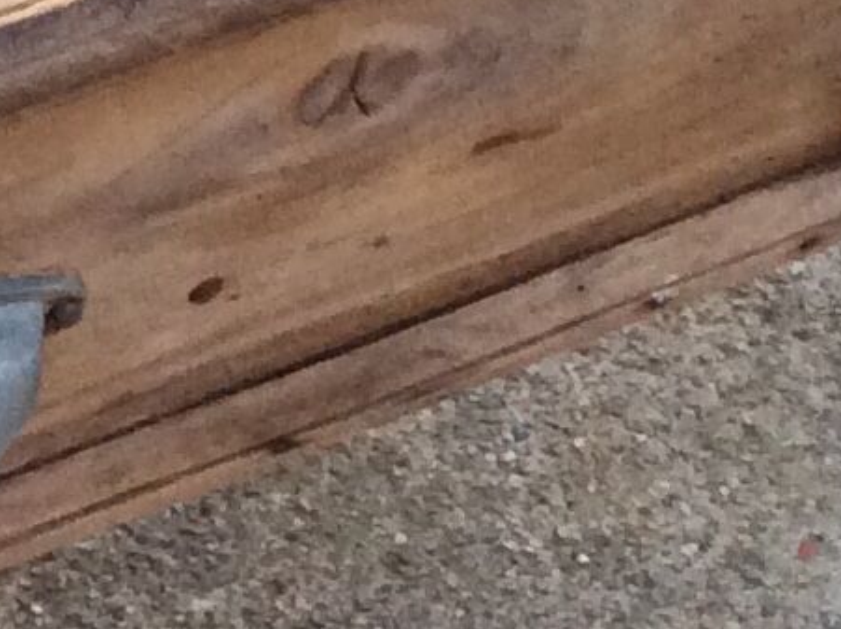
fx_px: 4464
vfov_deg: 8.0
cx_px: -157
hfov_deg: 10.6
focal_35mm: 184
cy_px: 62
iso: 160
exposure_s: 1/25
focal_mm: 3.3
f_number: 2.4
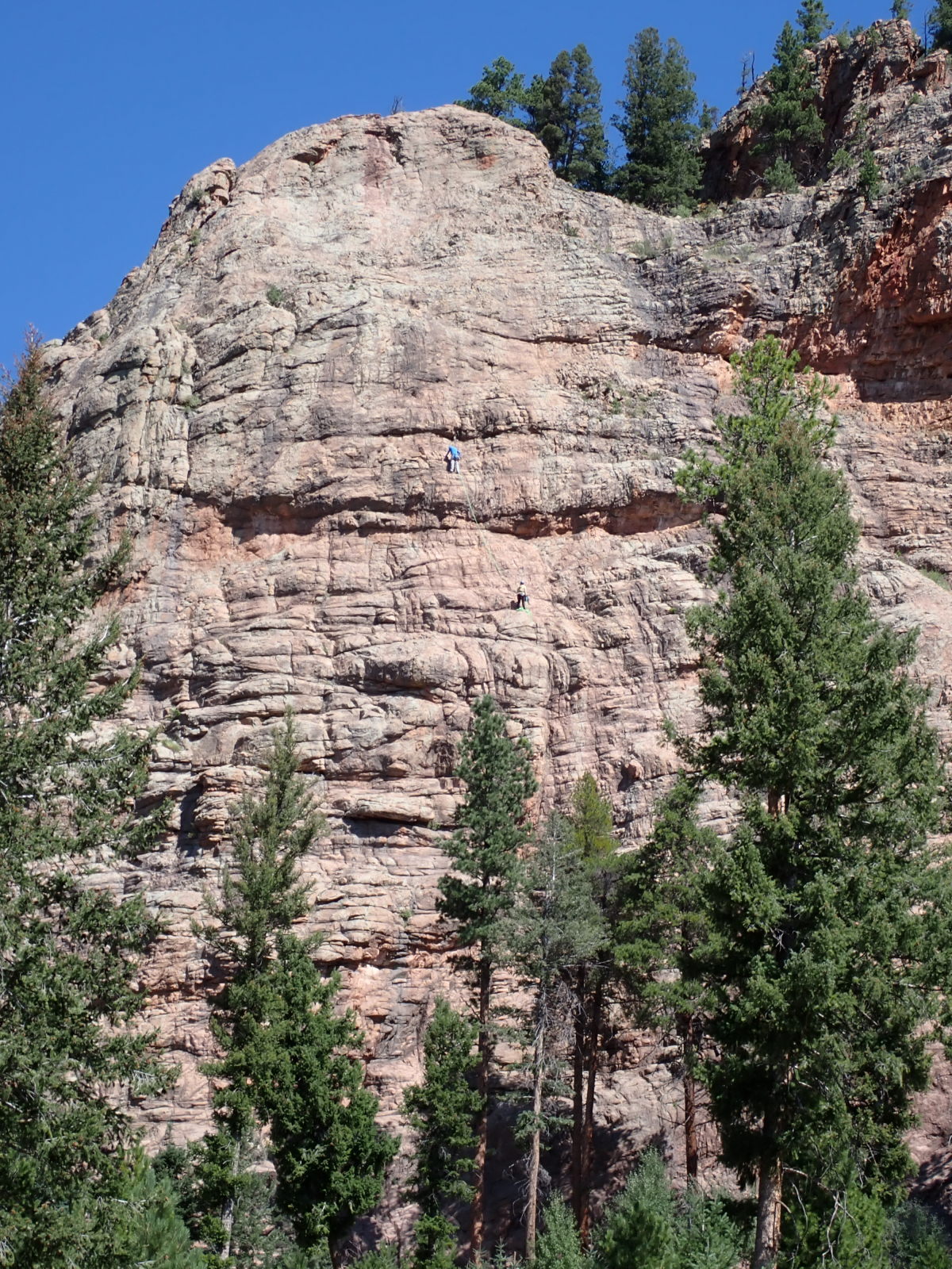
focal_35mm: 100
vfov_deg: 19.6
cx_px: 476
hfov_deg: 14.8
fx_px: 3667
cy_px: 634
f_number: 6.3
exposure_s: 1/200
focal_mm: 18
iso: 100
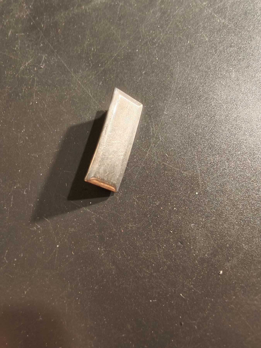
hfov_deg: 58.9
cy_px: 174
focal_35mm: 23
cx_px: 130
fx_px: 231
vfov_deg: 73.9
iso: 320
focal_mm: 2.32
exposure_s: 1/50
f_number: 2
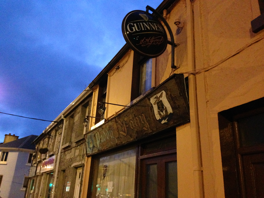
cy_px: 99
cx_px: 132
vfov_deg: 42.9
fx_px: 252
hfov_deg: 55.4
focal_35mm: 33
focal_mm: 4.12
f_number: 2.4
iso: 800
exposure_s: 1/15
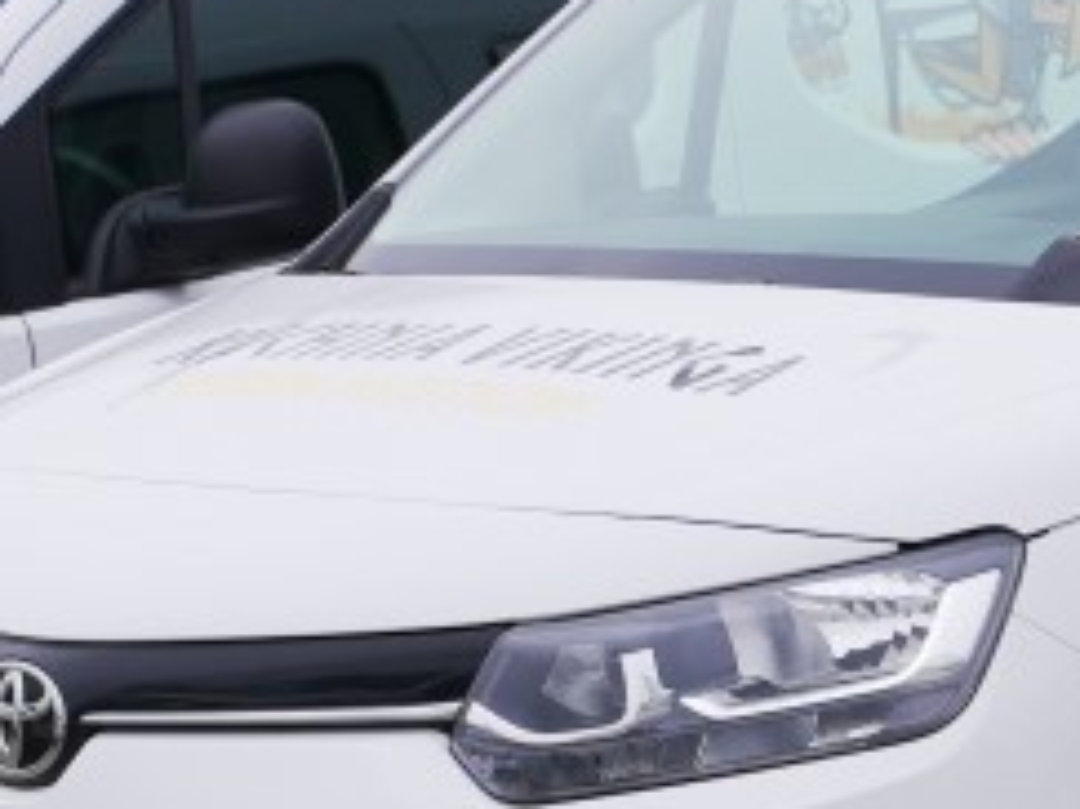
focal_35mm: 203
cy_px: 411
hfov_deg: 9.8
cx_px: 604
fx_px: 6330
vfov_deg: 7.3
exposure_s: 1/1000
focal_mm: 40
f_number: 3.5
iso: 200
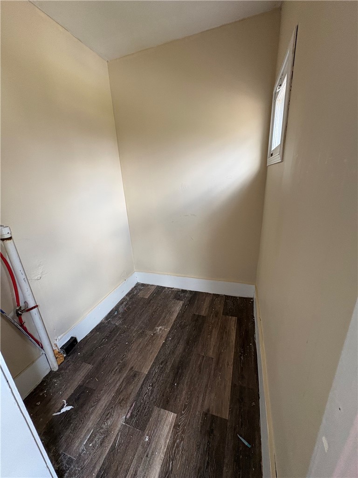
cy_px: 239
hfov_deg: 85.7
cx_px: 179
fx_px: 193
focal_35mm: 14
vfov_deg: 102.1
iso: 250
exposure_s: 1/90
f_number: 2.2
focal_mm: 2.22
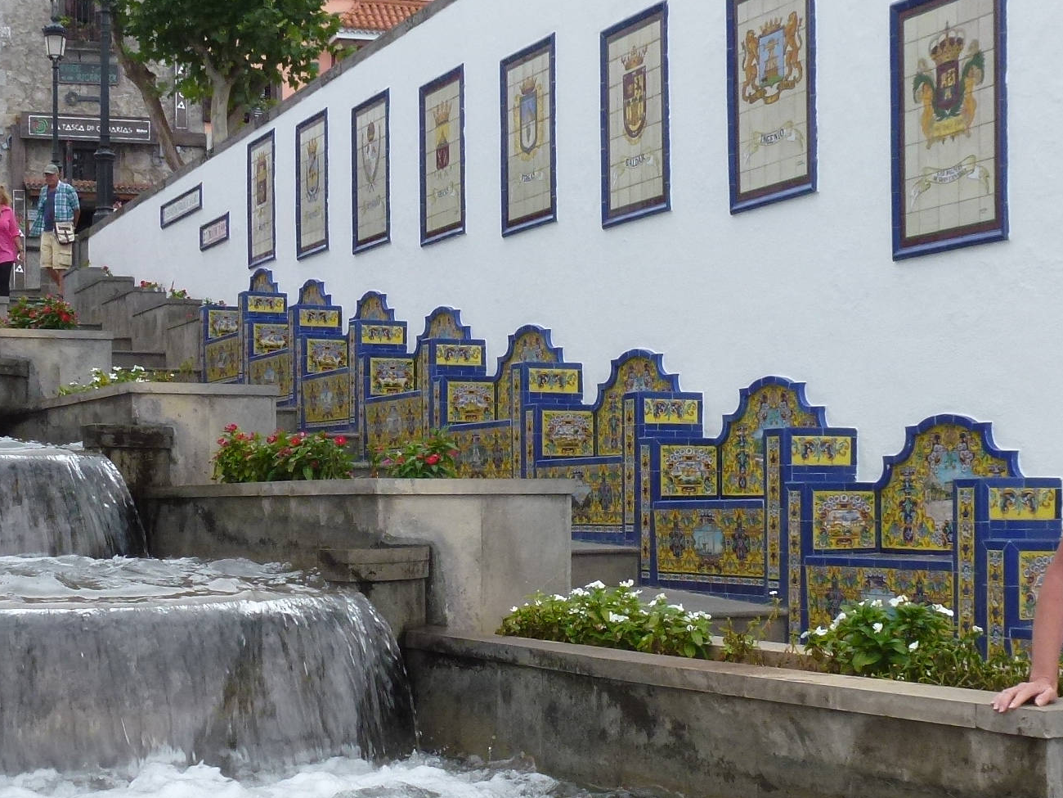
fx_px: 1996
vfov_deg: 22.5
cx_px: 434
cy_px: 552
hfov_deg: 29.8
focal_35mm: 65
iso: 200
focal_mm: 5.9
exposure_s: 1/250
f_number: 4
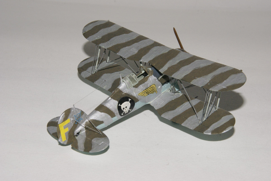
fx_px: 847
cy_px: 90
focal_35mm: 112
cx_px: 136
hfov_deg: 18.2
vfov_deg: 12.2
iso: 400
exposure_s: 1/125
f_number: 22
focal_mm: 75
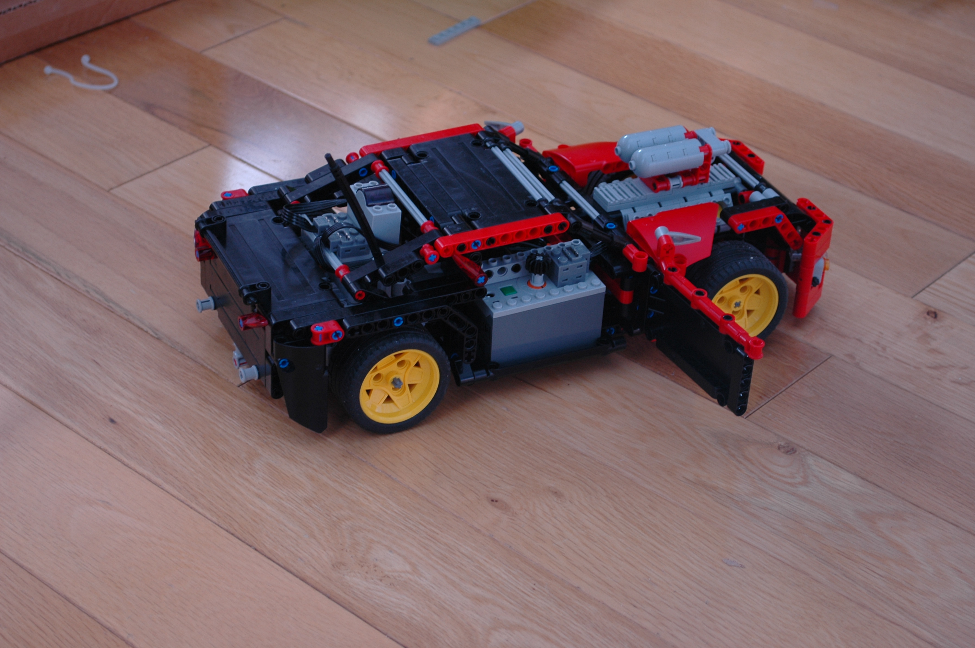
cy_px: 324
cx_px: 488
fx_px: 2029
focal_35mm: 75
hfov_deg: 27.0
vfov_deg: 18.1
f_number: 5.6
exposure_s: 1/5
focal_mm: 50
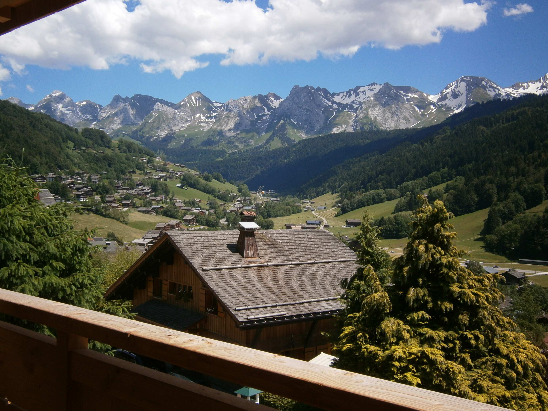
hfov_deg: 51.4
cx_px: 274
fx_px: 570
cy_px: 206
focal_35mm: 36
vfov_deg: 39.7
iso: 80
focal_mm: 6.4
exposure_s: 1/1000
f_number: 3.1
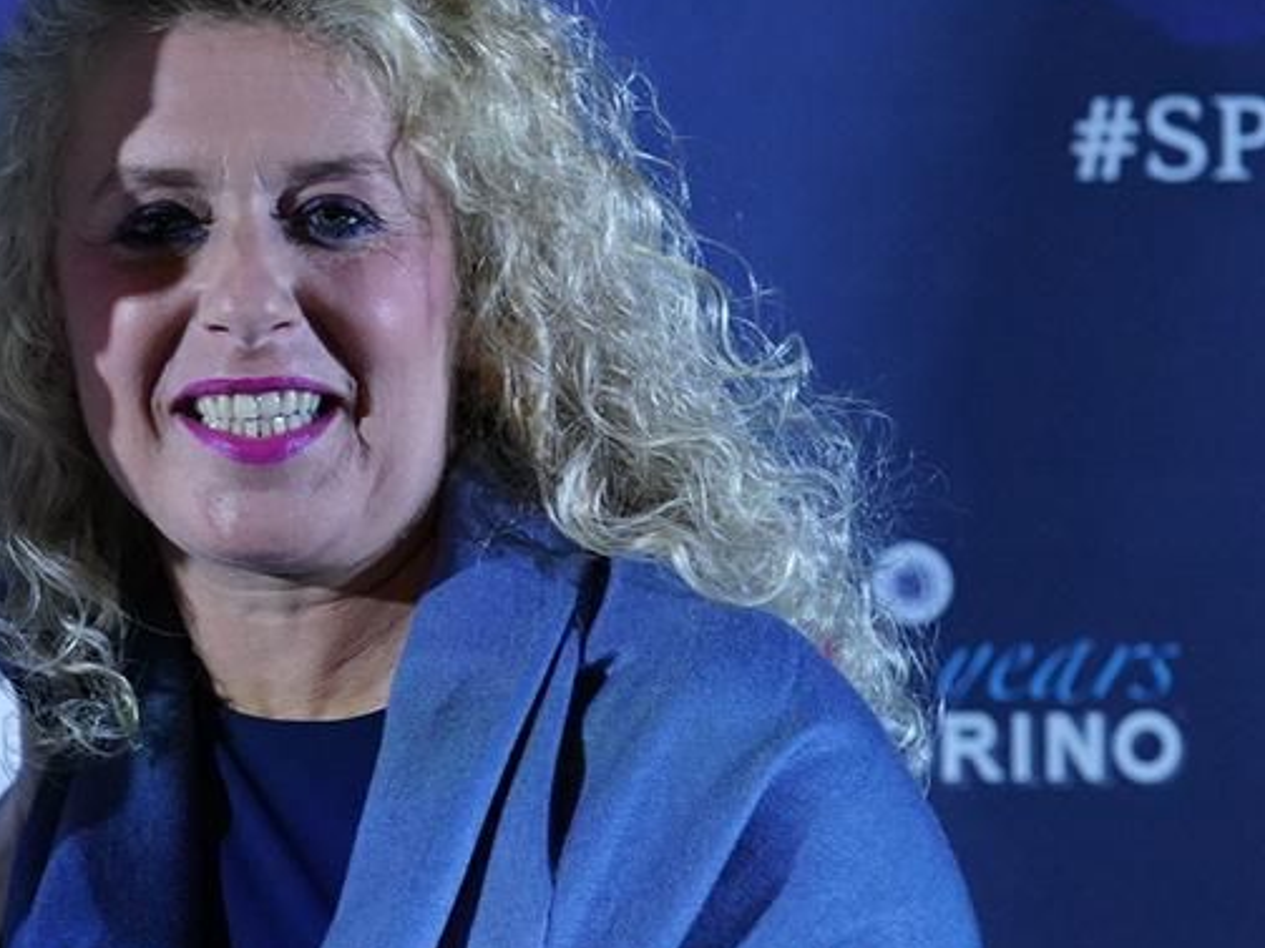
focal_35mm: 368
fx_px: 13445
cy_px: 850
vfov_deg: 4.0
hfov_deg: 5.4
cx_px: -274
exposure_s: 1/320
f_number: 3.5
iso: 3200
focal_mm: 119
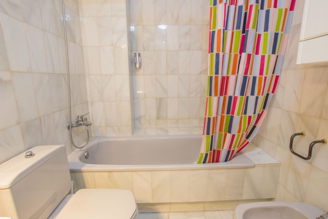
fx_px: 242
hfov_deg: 68.3
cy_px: 109
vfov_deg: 48.7
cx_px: 164
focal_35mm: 27
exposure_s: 1.3
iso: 200
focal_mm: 17
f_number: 11
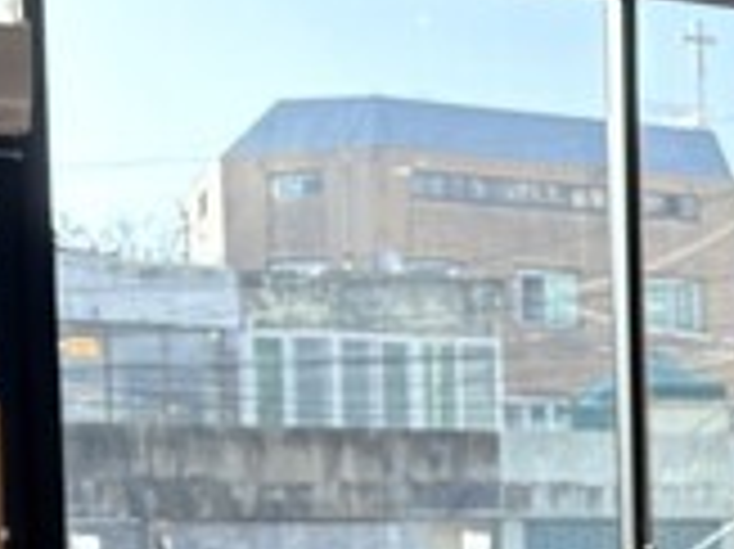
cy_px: 634
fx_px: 2034
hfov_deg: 18.2
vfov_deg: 14.9
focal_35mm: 96
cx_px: 1108
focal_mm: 5.96
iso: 64
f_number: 1.6
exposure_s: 1/254
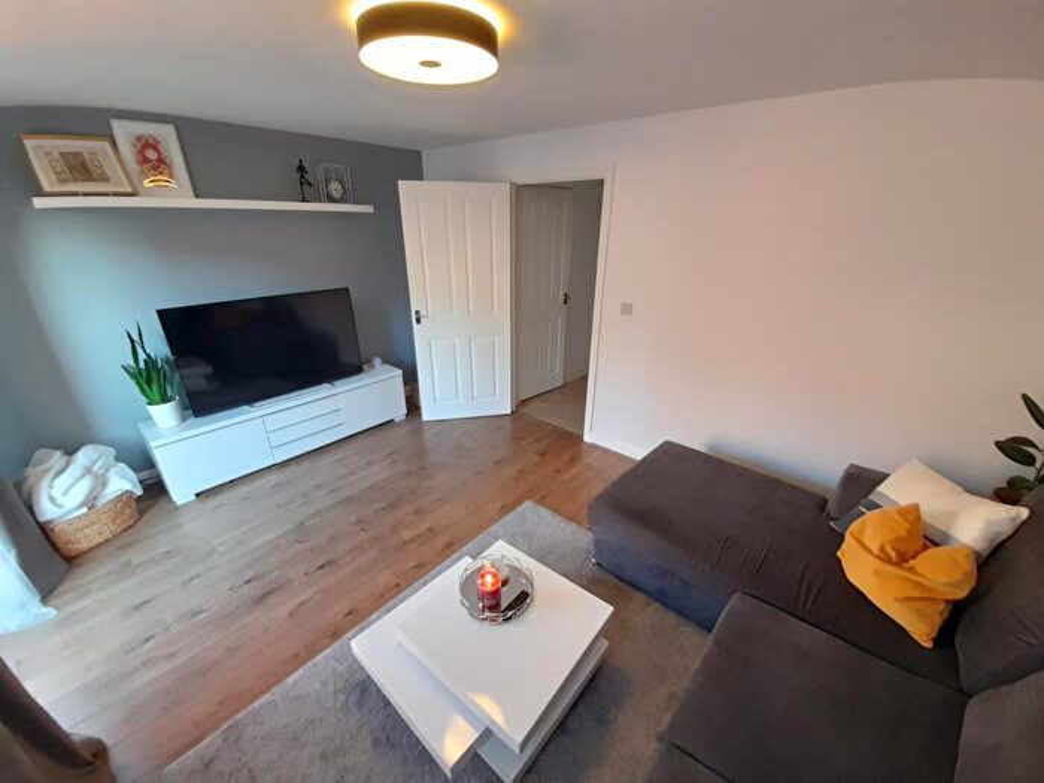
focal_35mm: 13
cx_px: 522
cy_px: 392
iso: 250
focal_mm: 1.42
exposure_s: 1/25
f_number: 2.2
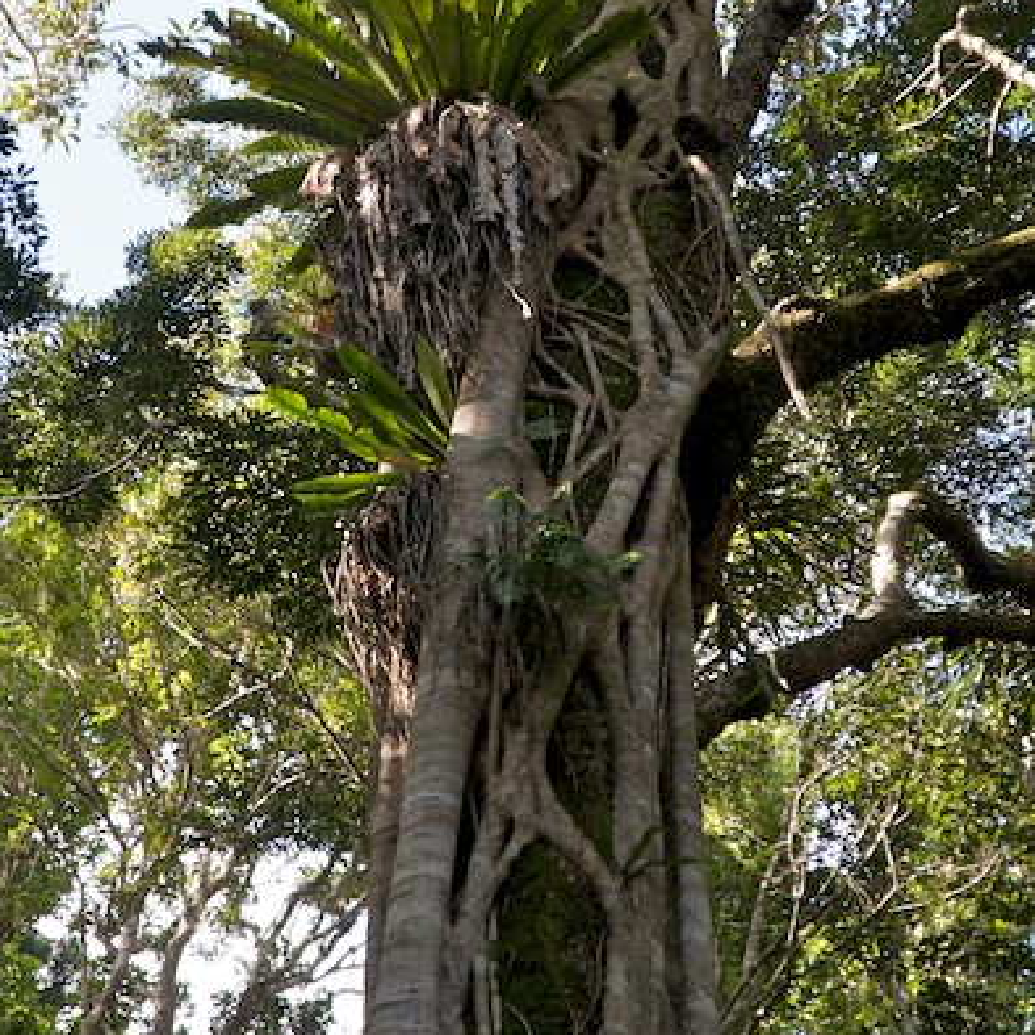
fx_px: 5570
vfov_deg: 10.6
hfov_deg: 10.6
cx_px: 520
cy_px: 341
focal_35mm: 165
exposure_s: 1/100
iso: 320
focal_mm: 85
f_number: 5
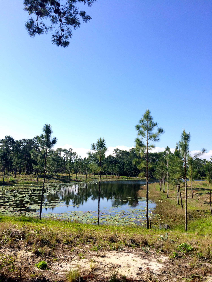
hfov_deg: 46.8
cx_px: 106
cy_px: 141
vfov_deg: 60.0
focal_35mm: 30
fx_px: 245
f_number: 2.2
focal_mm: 4.12
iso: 32
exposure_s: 1/1172
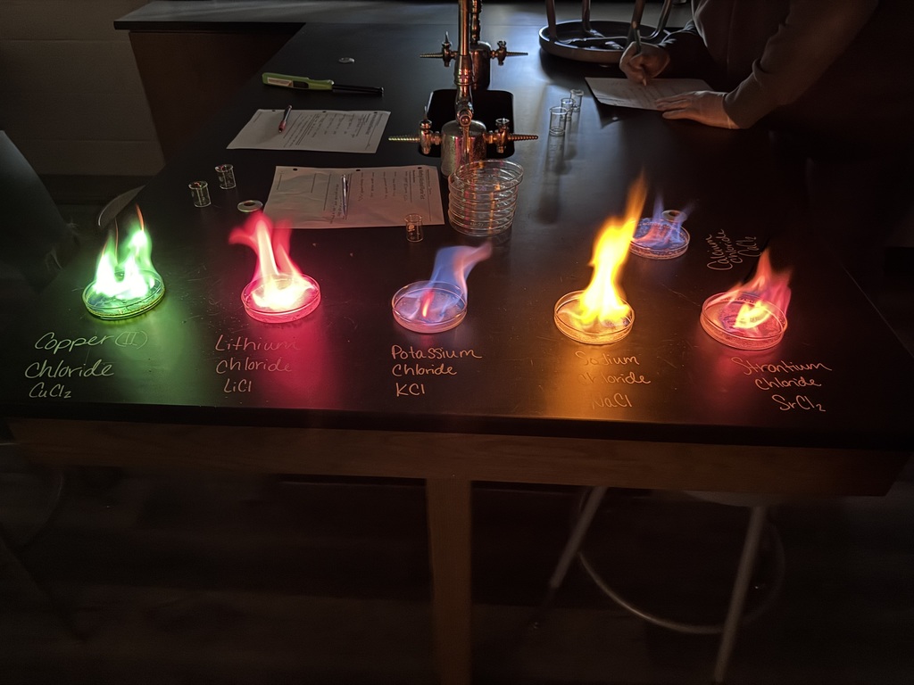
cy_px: 342
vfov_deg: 56.8
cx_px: 457
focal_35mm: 24
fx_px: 634
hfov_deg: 71.6
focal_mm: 6.76
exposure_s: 1/17
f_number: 1.78
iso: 1250
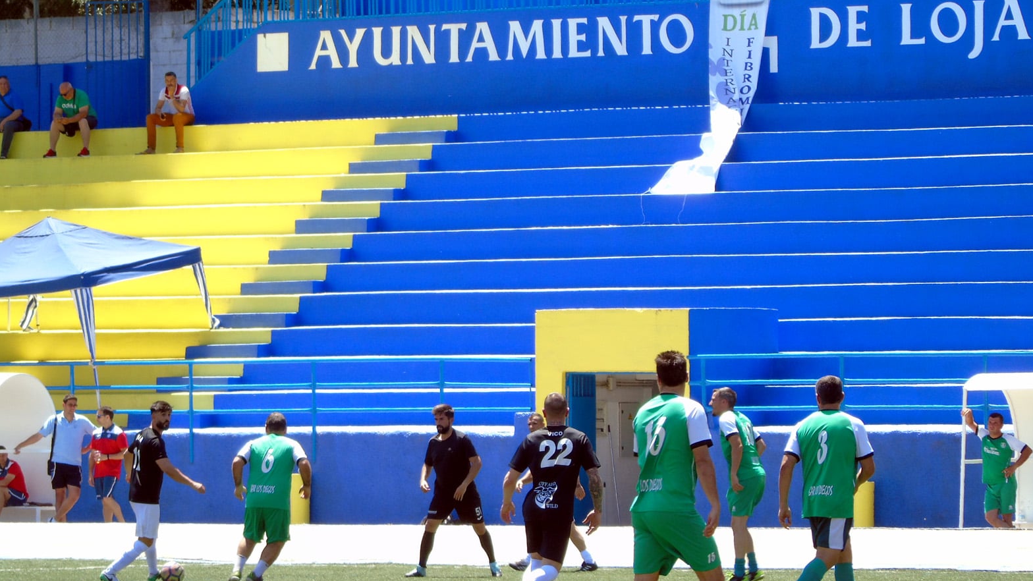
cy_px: 367
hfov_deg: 9.3
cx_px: 518
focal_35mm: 232
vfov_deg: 5.2
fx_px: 6355
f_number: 4.7
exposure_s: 1/160
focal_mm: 38
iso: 80
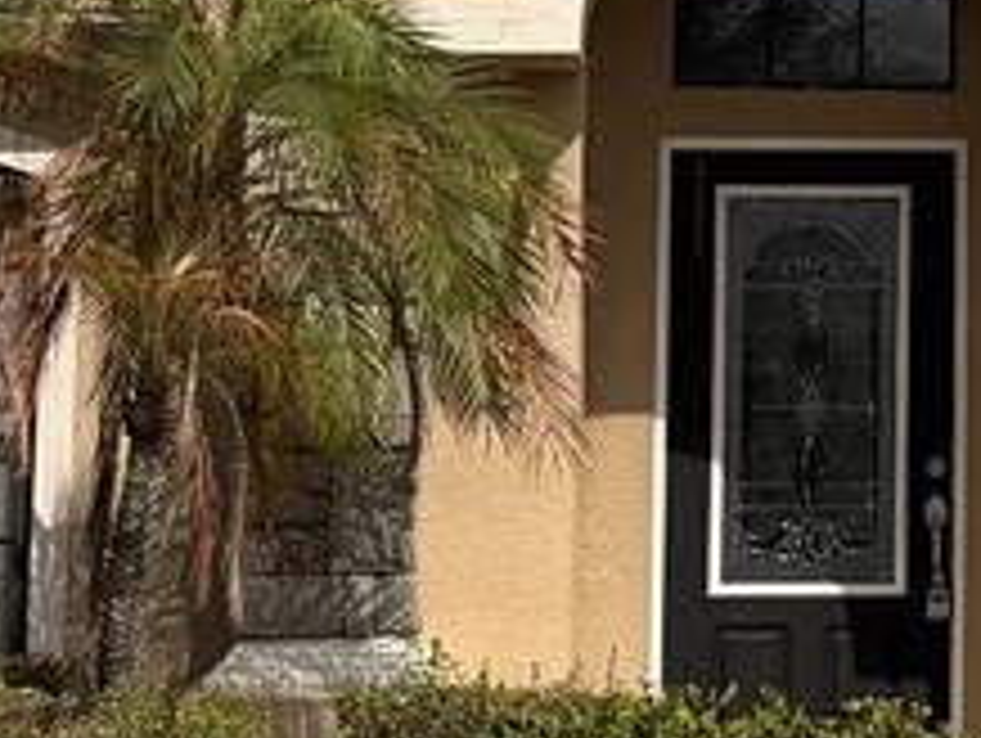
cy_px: -176
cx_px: 1256
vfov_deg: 8.4
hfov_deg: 11.0
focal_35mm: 176
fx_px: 4993
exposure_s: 1/8130
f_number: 1.78
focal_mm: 6.76
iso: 80
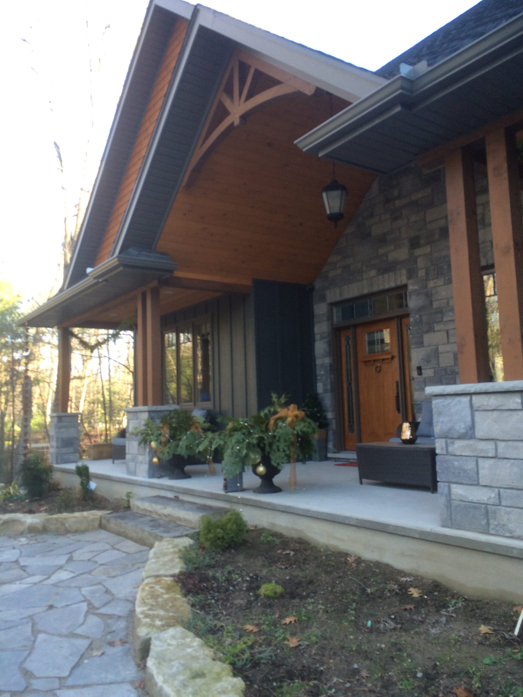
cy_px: 348
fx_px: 584
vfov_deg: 61.7
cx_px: 262
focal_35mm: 29
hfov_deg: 48.2
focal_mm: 4.15
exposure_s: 1/120
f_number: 2.2
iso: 64
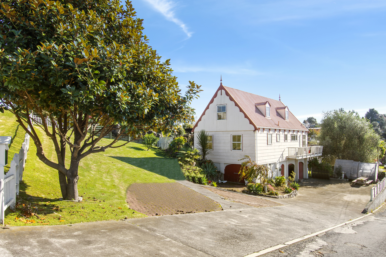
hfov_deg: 81.2
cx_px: 193
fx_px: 225
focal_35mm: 21
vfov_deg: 59.5
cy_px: 128
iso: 250
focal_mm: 14
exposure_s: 1/250
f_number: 10
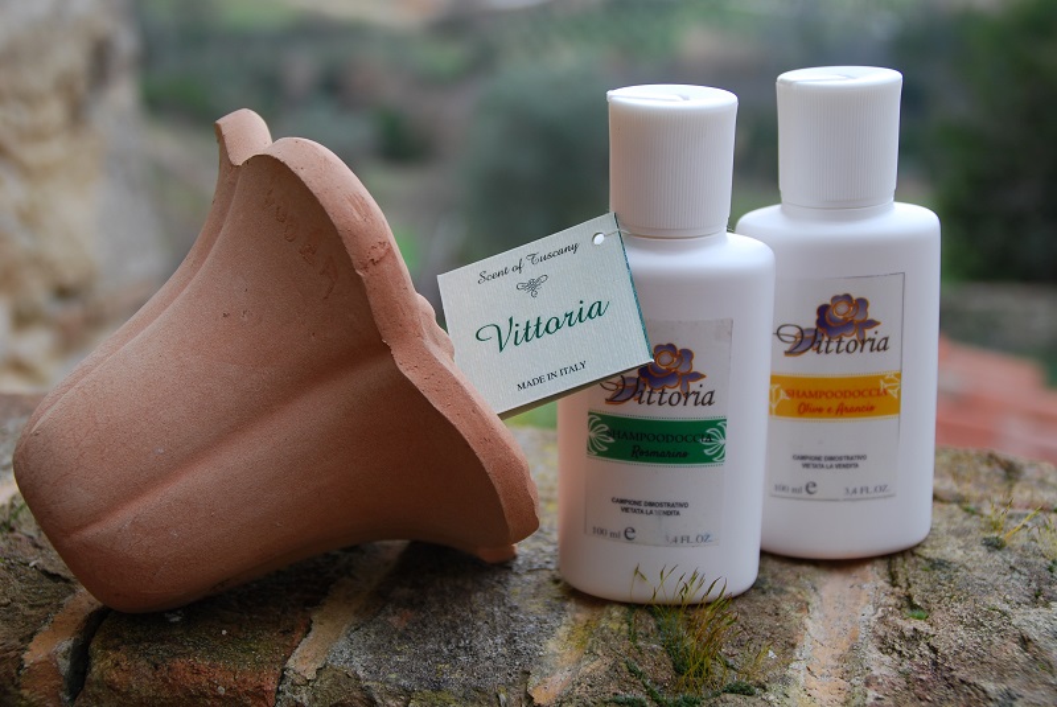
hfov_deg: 35.0
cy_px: 354
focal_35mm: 57
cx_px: 528
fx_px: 1675
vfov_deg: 23.8
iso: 160
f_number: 5.6
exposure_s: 1/125
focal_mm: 38
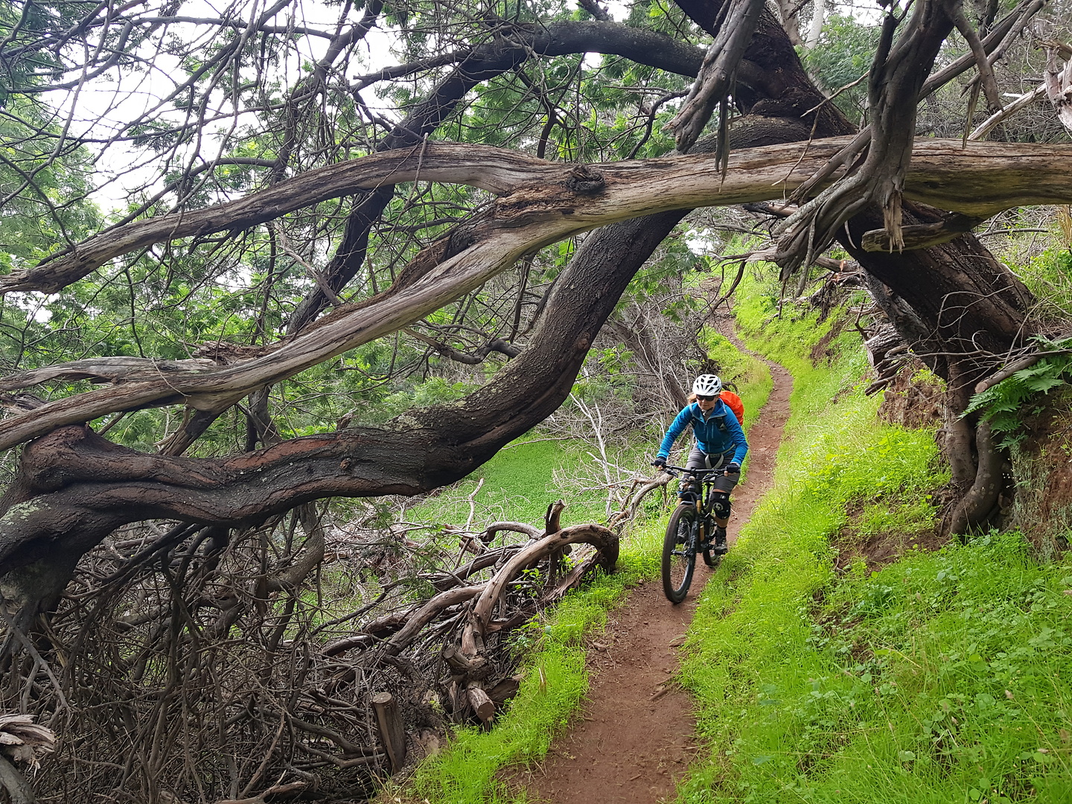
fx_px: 805
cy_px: 402
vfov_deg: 53.1
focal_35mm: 26
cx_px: 536
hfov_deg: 67.3
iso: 50
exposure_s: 1/60
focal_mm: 4.2
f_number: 1.7
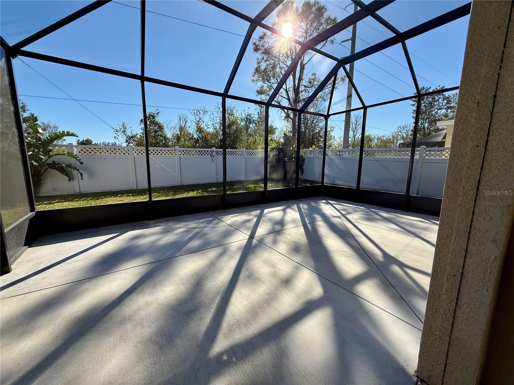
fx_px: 208
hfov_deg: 102.1
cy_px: 192
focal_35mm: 14
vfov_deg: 85.7
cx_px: 257
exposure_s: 1/1068
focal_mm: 2.22
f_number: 2.2
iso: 50
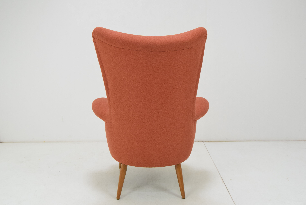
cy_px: 102
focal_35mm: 39
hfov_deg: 49.5
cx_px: 153
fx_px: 332
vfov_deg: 34.3
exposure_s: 1/200
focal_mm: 26
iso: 1600
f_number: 7.1
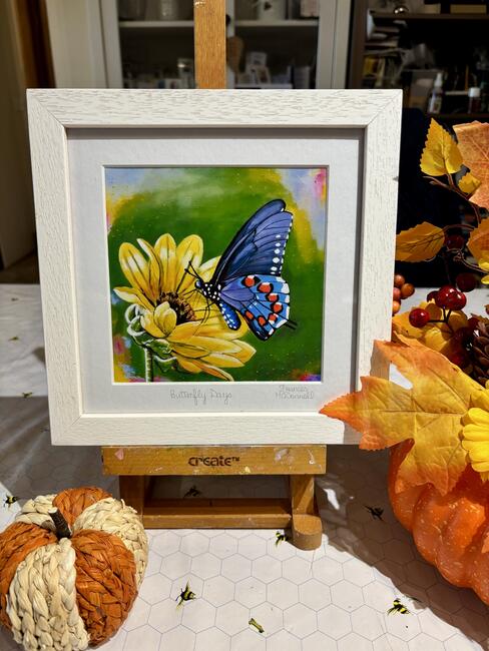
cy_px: 326
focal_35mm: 26
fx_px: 489
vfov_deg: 67.3
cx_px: 244
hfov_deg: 53.1
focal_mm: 5.96
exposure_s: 1/50
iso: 100
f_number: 1.6
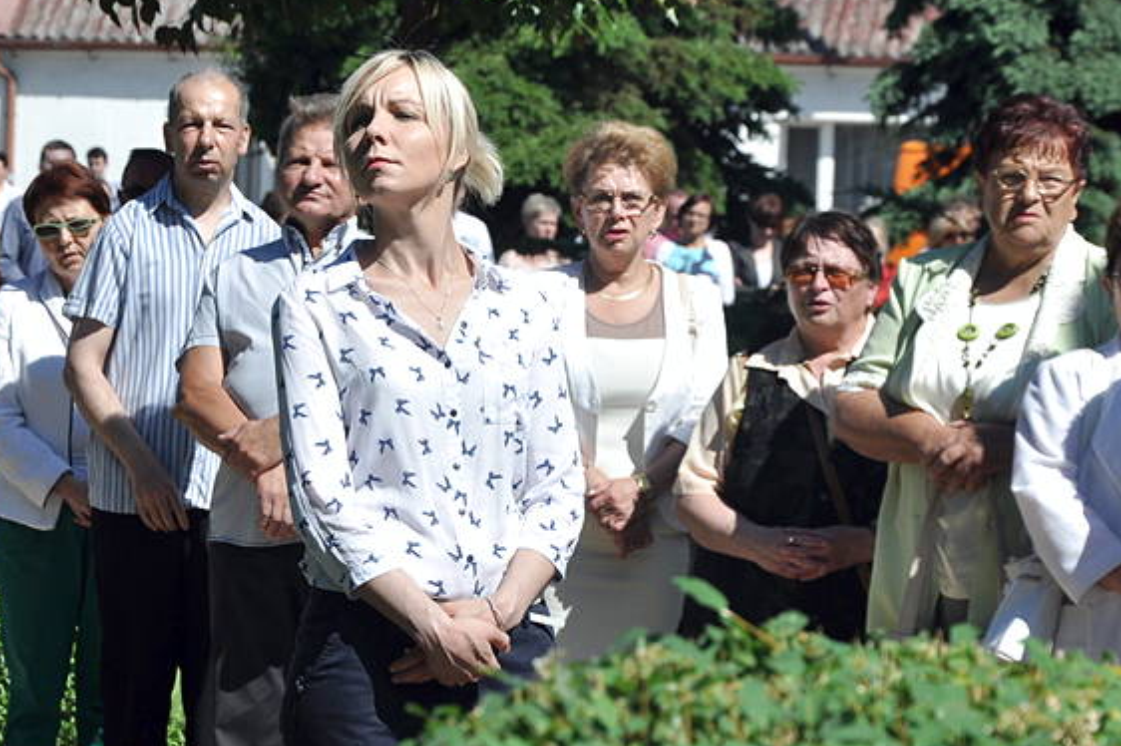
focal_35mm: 193
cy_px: 344
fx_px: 5998
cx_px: 441
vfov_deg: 7.1
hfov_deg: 10.7
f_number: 9
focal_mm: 85
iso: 400
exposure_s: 1/1250
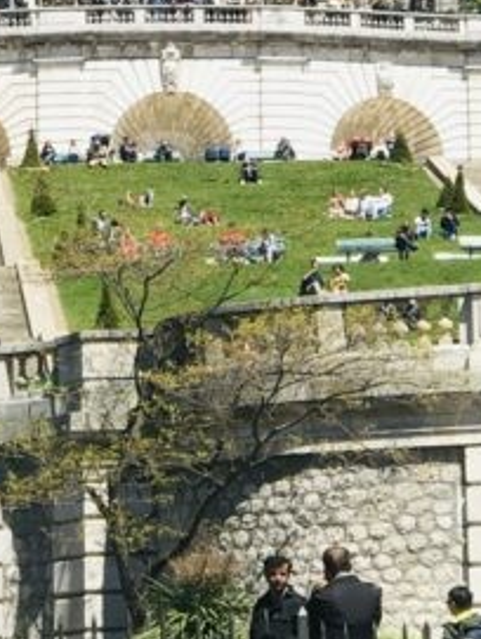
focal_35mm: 215
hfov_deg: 6.9
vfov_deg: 9.1
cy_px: 5
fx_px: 3974
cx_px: 116
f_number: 2.8
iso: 20
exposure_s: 1/577
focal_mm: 6.6
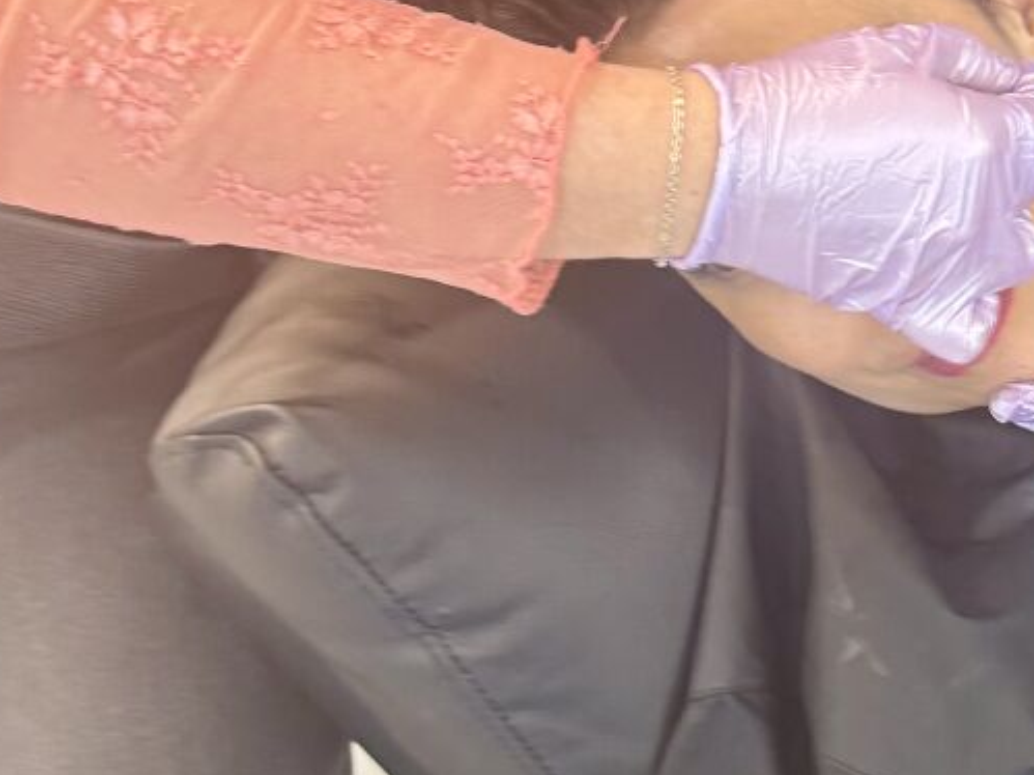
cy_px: 55
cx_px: 1029
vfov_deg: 18.1
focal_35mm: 80
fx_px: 2389
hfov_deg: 23.4
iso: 250
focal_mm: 6.76
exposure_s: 1/60
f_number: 1.78
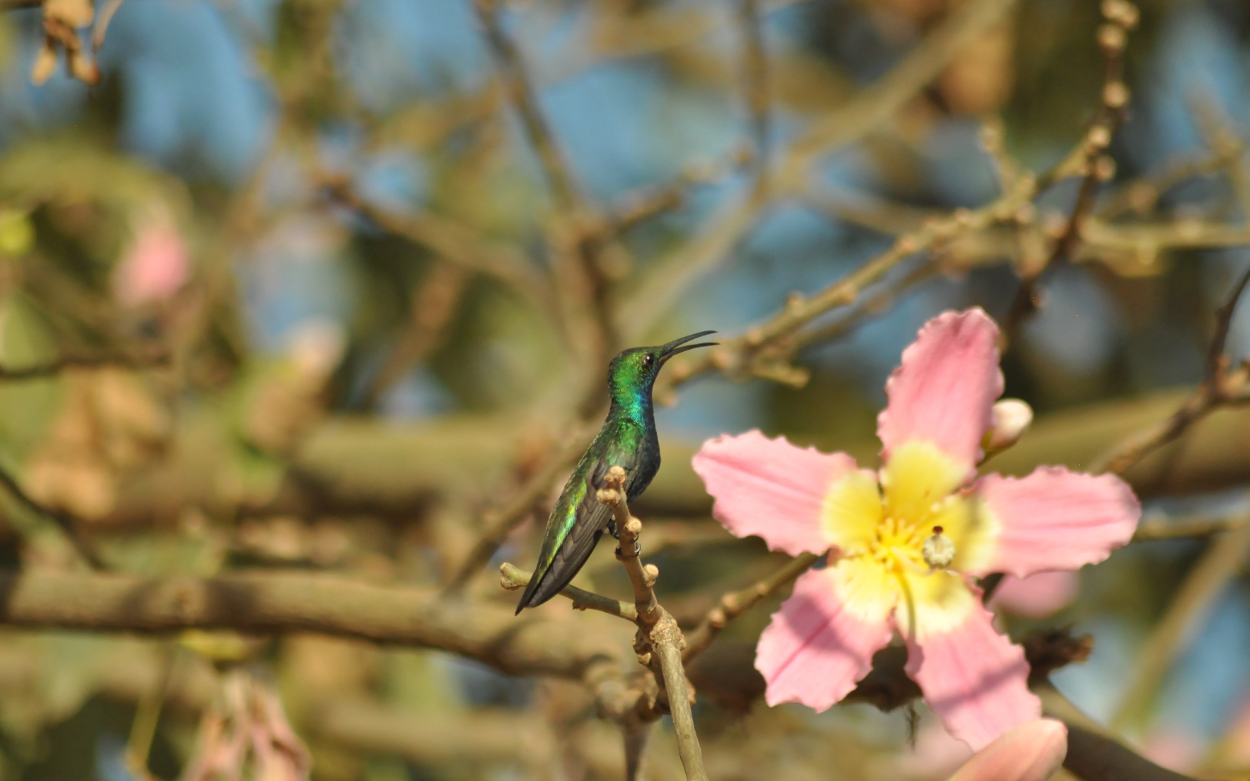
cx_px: 625
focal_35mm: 459
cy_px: 412
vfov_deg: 2.9
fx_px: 15635
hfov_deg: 4.6
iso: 900
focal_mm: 300
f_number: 5.6
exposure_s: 1/4000
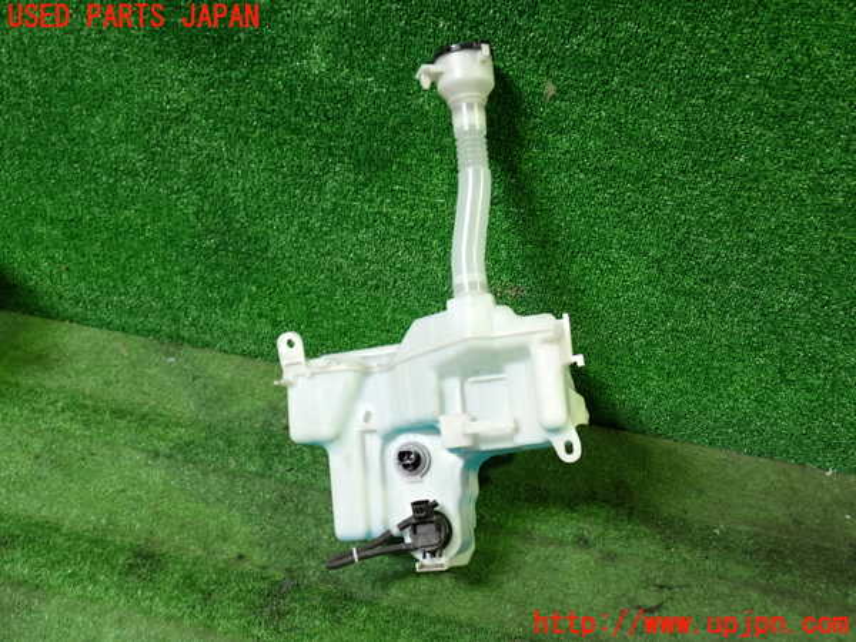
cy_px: 321
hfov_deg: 60.0
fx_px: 742
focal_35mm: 30
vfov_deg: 46.8
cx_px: 428
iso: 250
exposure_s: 1/30
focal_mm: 5.4
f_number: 2.3
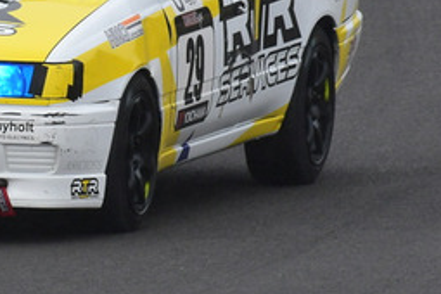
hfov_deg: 0.9
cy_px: -57
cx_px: -78
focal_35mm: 2350
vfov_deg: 0.6
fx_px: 28785
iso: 640
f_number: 10
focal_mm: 500
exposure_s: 1/640
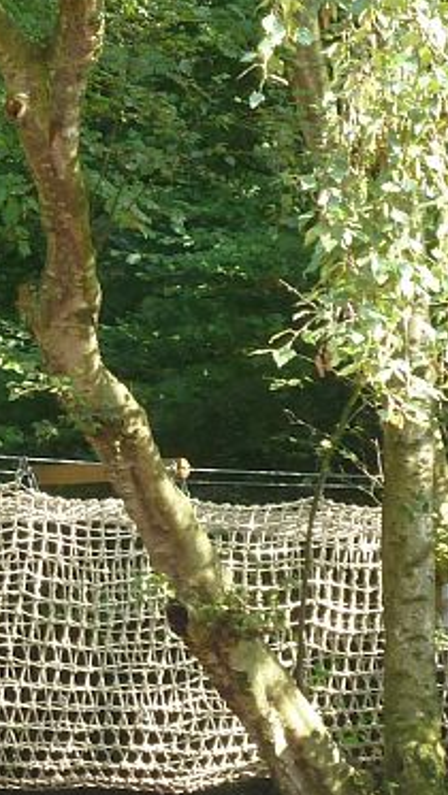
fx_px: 3714
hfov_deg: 6.9
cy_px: 671
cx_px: -62
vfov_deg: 12.2
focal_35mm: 176
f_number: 3.9
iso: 100
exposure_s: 1/30
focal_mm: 9.7
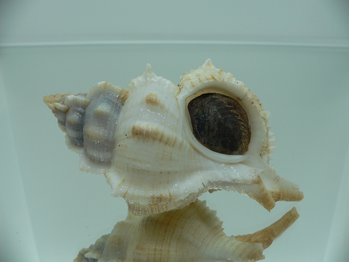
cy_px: 131
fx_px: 353
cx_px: 174
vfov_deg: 40.7
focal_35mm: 35
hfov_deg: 52.6
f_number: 2.8
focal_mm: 4.6
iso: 80
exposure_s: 1/60
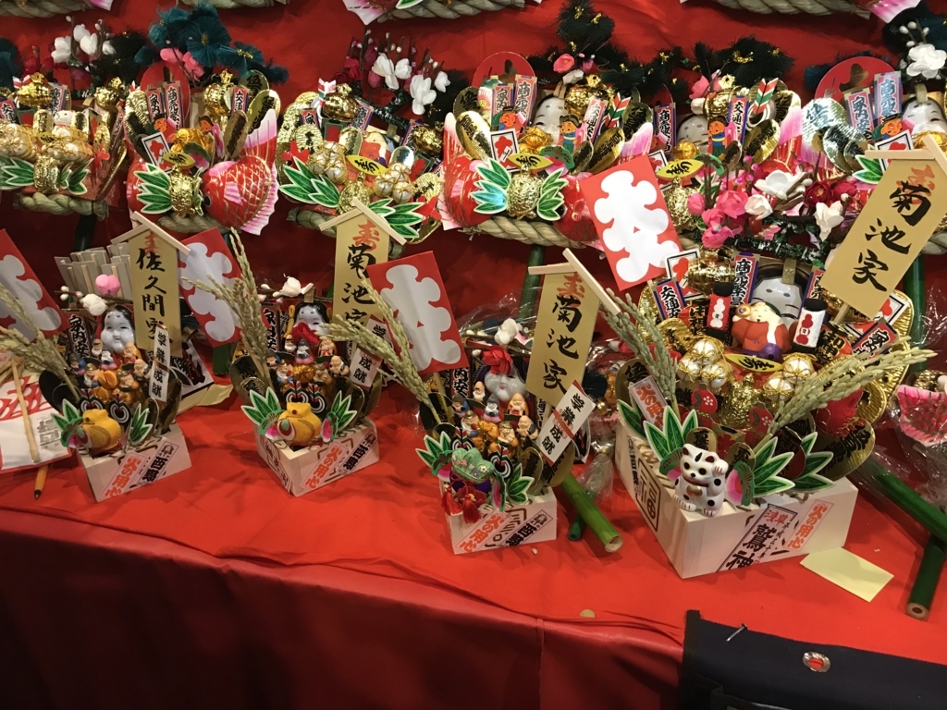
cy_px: 355
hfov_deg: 63.4
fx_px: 766
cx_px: 474
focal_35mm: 28
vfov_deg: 49.7
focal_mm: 3.99
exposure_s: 1/17
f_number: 1.8
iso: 64
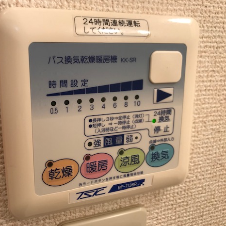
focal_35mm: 34
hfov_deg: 48.1
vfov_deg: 48.4
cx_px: 90
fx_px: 251
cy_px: 111
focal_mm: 3.99
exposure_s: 1/50
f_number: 1.8
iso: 25
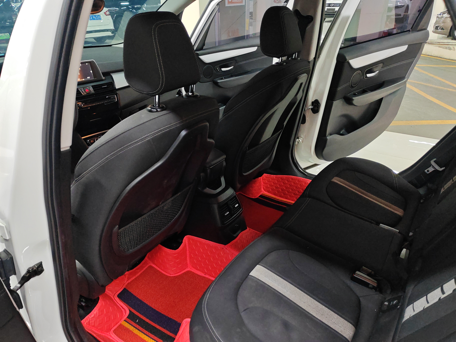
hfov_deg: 65.3
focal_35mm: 27
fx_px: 356
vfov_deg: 51.4
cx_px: 228
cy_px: 171
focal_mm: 5.52
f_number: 1.9
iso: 250
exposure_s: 1/33
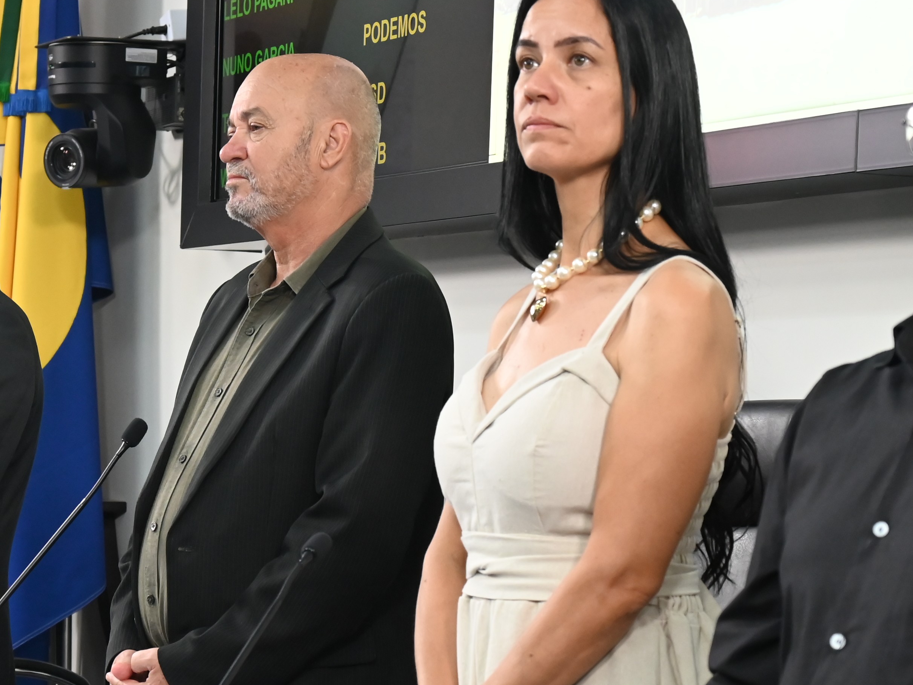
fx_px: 3218
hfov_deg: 16.1
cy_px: 409
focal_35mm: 122
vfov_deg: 12.1
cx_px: 380
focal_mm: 51
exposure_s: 1/125
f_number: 5.6
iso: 1800
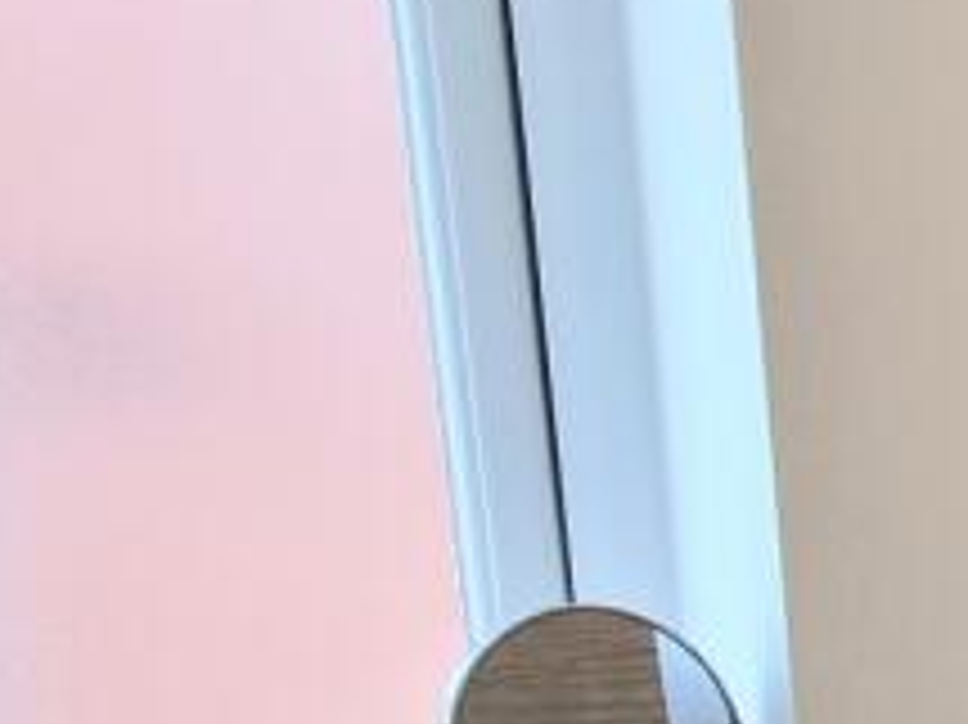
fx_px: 1733
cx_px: 1909
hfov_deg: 19.3
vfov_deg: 21.6
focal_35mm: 62
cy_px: 904
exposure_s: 1/60.2
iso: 50
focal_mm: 2.2
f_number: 2.2
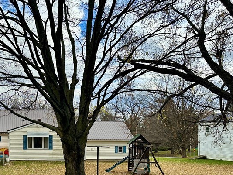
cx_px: 46
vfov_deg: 30.9
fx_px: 310
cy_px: 134
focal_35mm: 46
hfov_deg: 39.6
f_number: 1.78
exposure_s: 1/2299
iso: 80
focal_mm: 6.86
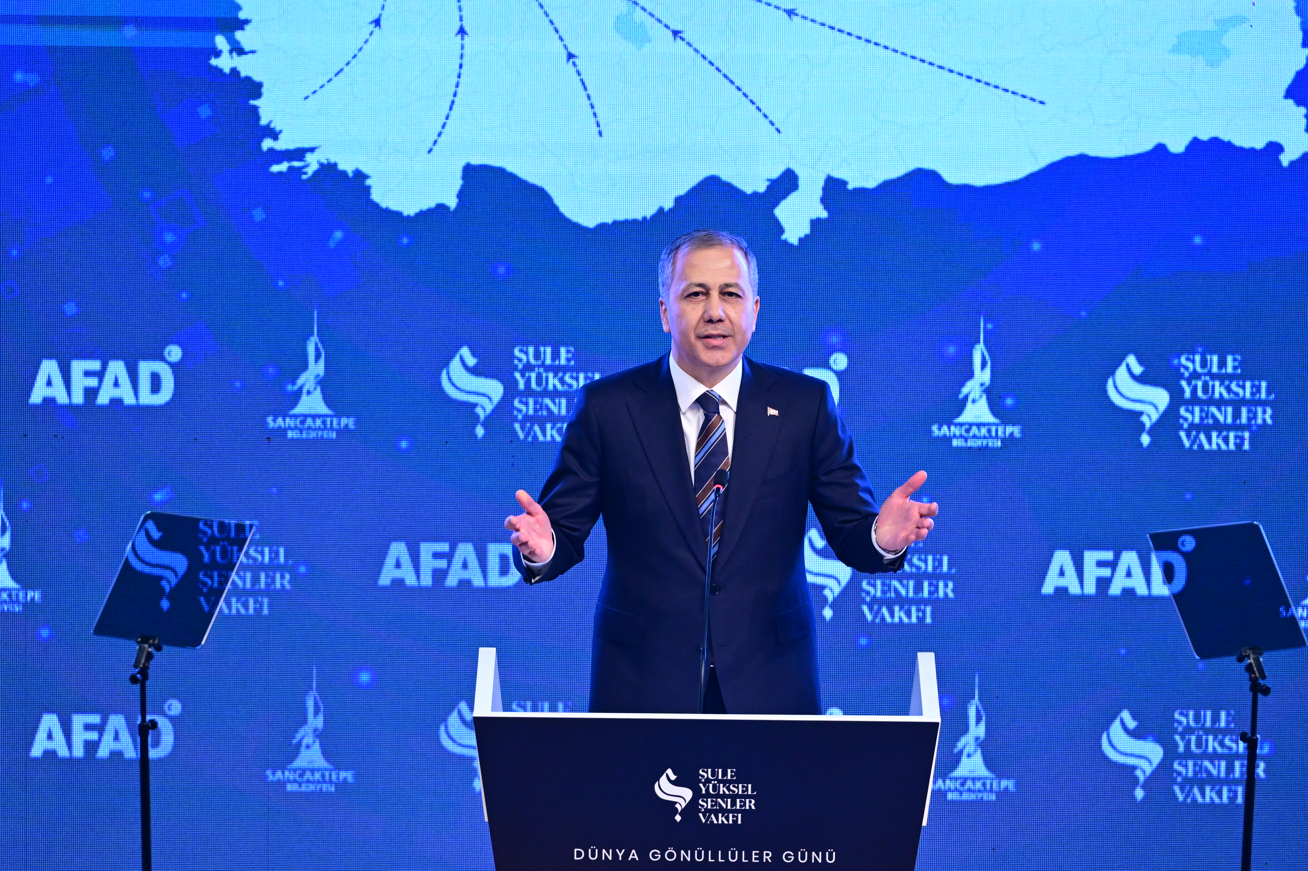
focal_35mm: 300
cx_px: 654
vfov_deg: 4.6
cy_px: 436
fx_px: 10897
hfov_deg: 6.9
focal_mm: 200
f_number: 3.2
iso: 2000
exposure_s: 1/160
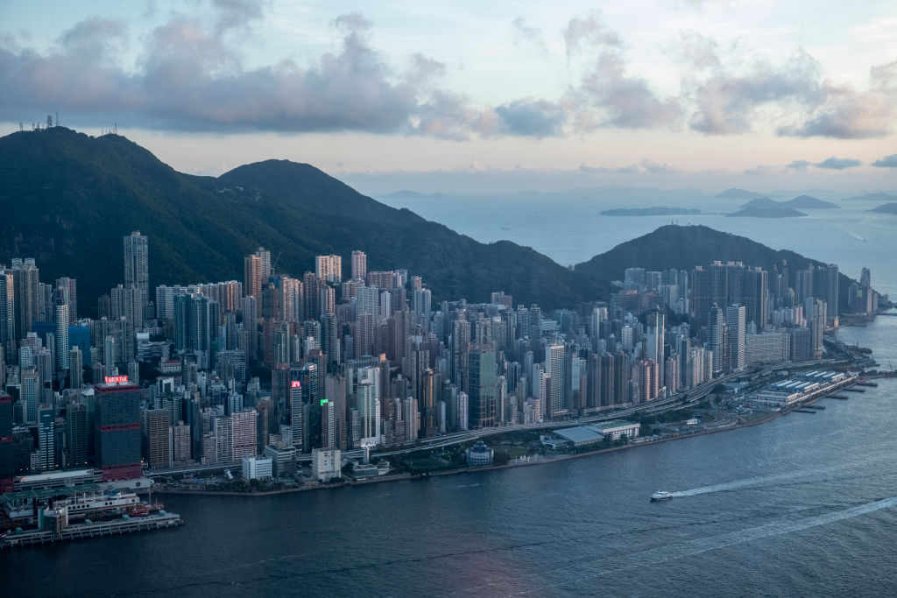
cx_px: 448
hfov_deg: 35.6
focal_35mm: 56
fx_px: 1395
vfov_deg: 24.2
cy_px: 299
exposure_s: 1/250
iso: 2000
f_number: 5
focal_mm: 56
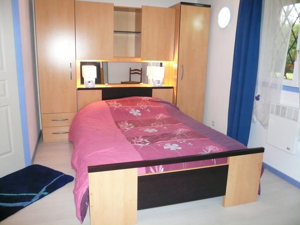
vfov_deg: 49.7
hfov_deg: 63.4
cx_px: 150
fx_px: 243
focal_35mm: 28
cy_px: 112
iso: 320
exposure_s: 1/30
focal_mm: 4.6
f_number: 2.8
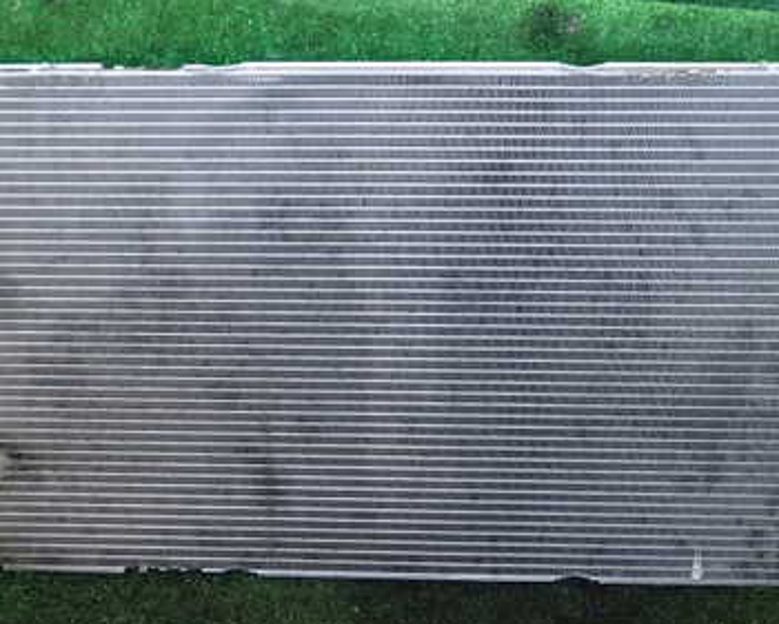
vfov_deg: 30.1
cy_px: 213
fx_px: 1153
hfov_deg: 37.3
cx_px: 417
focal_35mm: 50
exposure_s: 1/50
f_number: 2.3
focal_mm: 5.4
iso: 200
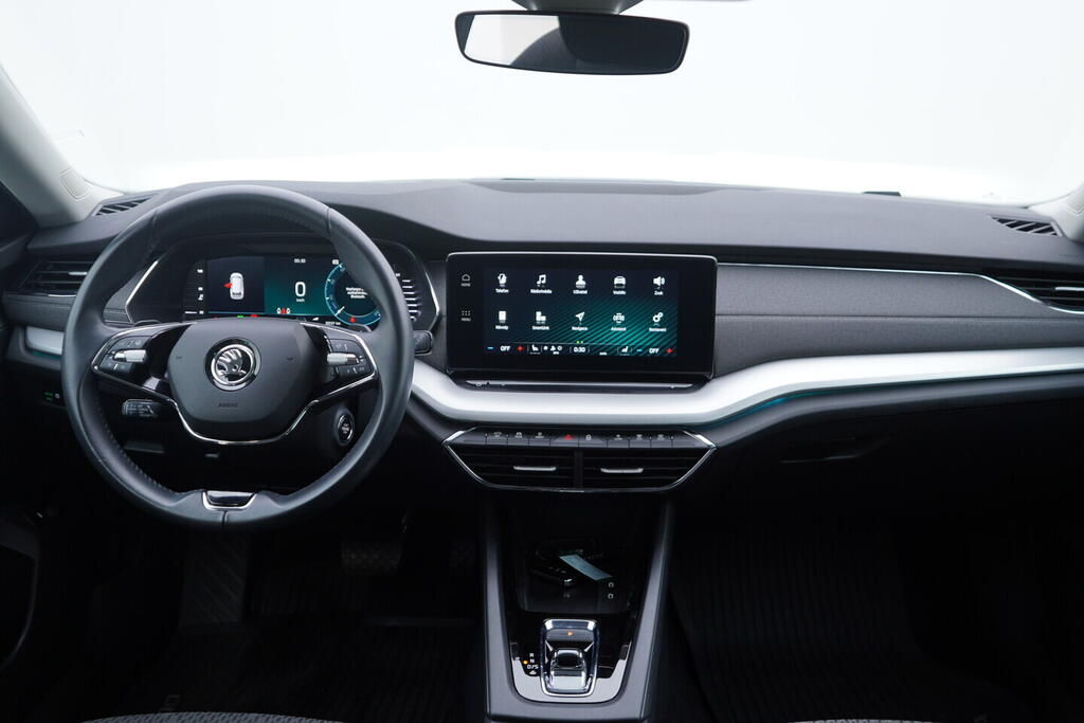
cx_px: 542
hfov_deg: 53.1
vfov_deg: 36.9
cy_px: 362
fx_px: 1084
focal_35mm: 36
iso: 125
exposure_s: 1/40
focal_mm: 24
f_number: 2.8
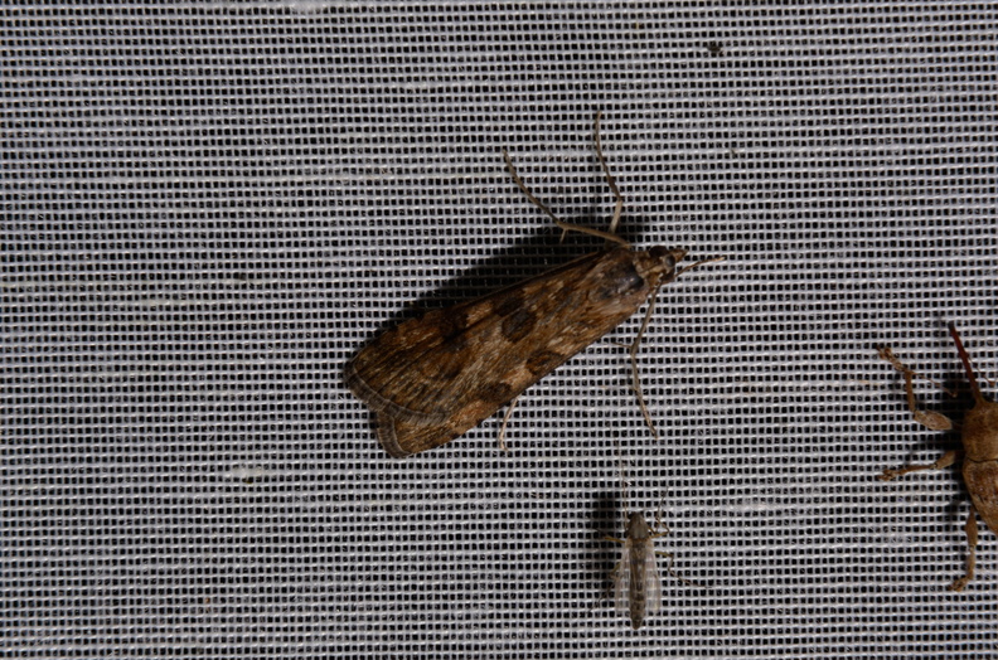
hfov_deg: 16.1
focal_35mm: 128
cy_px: 330
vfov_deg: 10.7
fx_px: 3526
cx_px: 499
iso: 100
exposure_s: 1/60
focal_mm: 85
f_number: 25
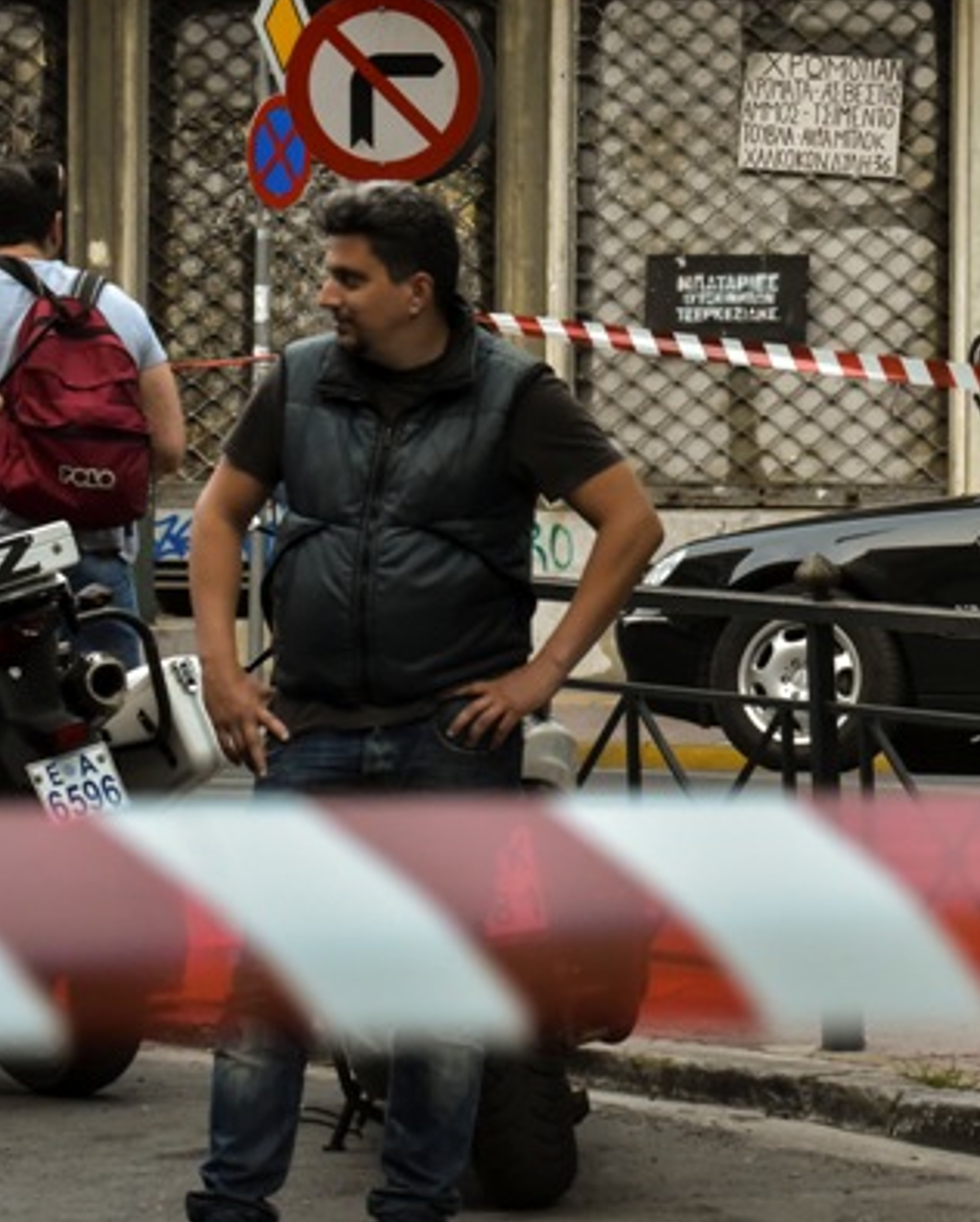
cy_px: 487
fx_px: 8615
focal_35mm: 238
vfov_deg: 8.1
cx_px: 1178
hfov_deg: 6.5
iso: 6400
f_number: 22
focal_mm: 125
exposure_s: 1/250
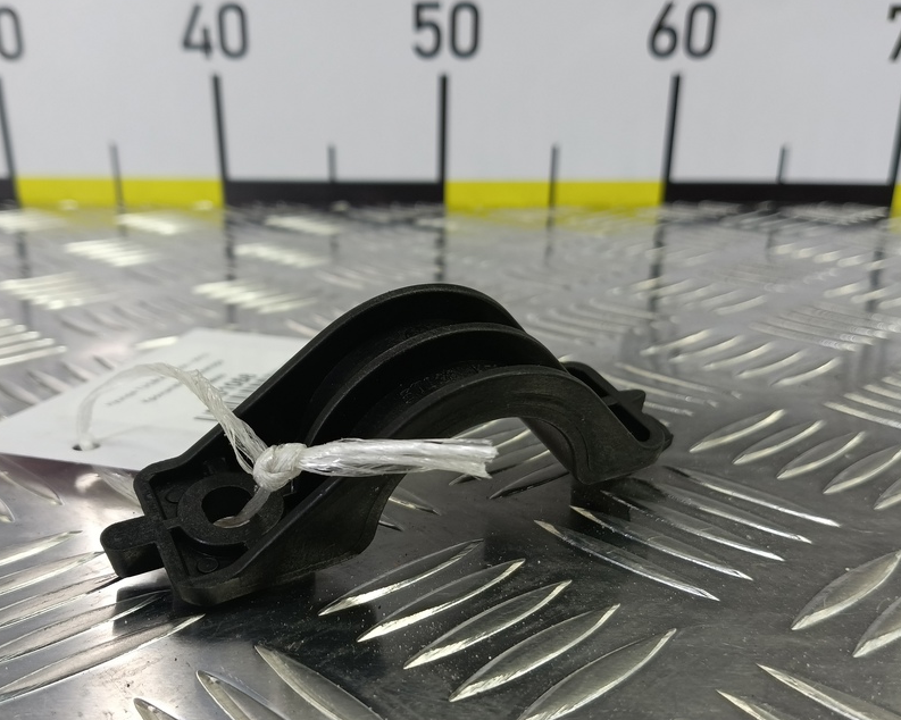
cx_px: 394
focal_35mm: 29
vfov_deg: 49.7
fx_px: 773
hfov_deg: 60.3
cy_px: 421
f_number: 1.6
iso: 111
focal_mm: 4.11
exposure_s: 1/50
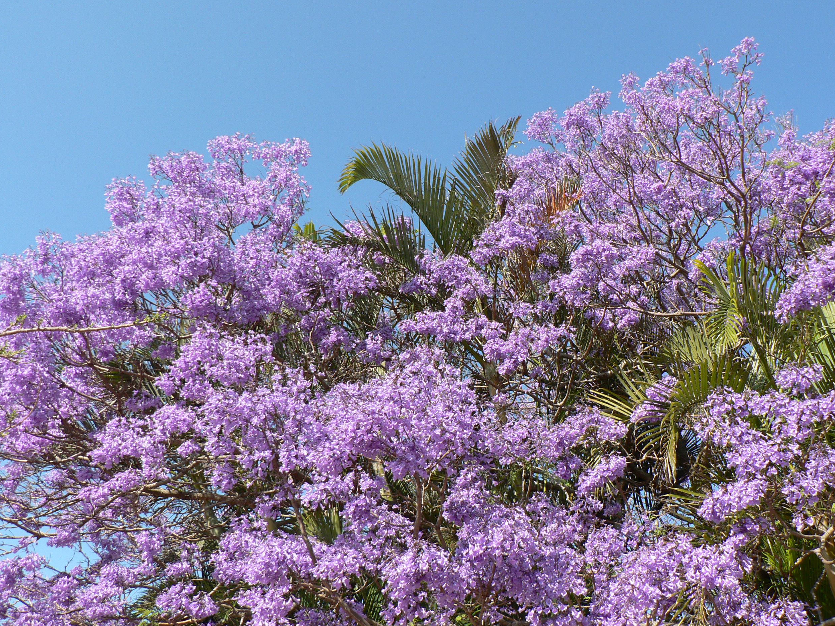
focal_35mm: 37
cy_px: 308
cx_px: 420
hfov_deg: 50.1
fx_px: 892
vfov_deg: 38.7
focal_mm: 6
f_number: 4
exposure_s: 1/320
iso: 80
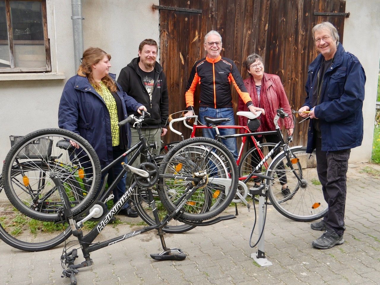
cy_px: 142
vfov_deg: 41.8
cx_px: 190
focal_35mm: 34
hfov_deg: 54.0
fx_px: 373
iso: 200
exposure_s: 1/125
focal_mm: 12
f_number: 3.5
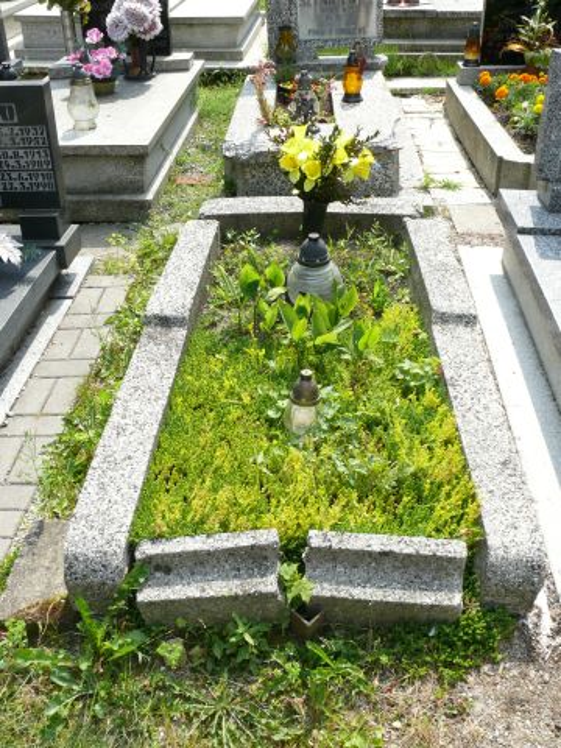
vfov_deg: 52.6
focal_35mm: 35
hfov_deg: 40.7
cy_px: 374
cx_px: 280
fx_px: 756
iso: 100
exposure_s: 1/200
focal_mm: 7.4
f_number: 5.6
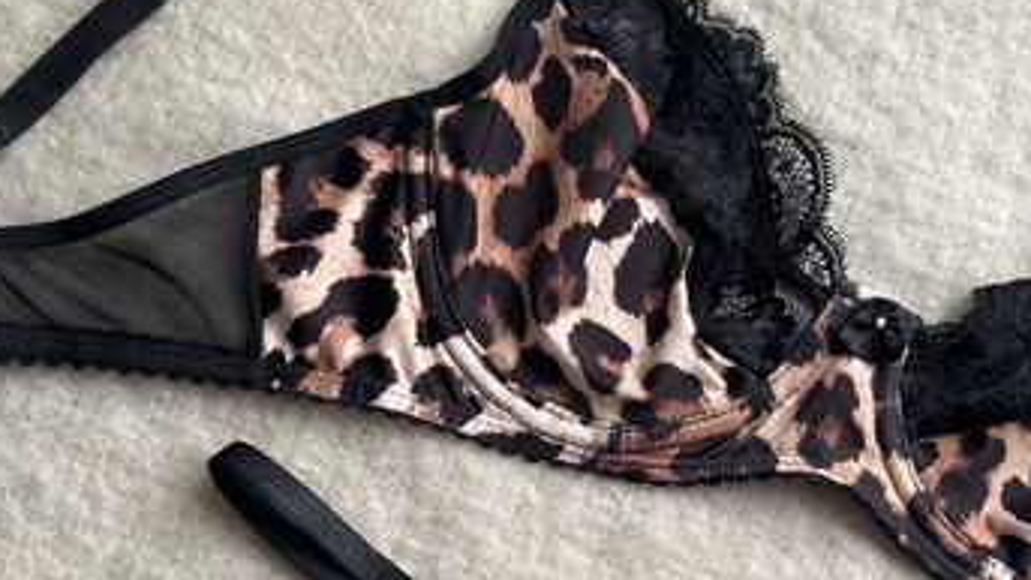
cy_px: 470
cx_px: 583
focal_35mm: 44
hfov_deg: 46.3
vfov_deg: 26.6
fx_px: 1203
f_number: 1.6
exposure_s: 1/121
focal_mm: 5.1
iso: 64
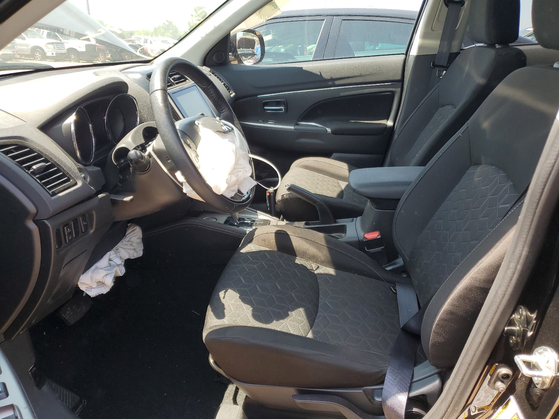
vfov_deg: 53.1
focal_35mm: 26
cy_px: 210
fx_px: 420
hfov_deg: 67.3
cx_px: 280
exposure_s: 1/370
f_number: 1.5
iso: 50
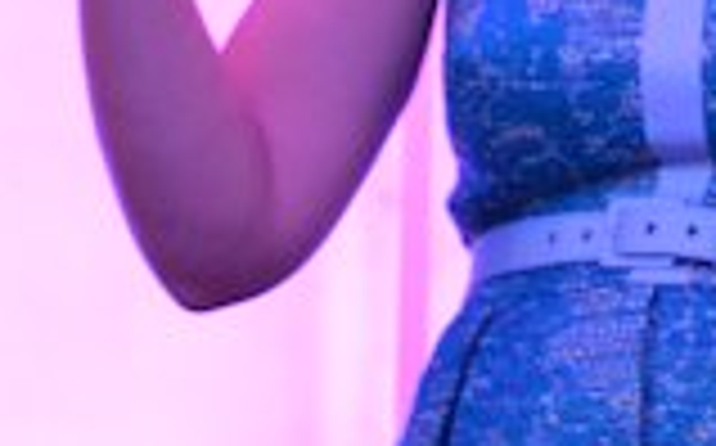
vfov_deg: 2.3
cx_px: 473
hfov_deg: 3.7
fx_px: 11052
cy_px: -198
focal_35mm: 567
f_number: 4.5
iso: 3200
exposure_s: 1/60
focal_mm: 98
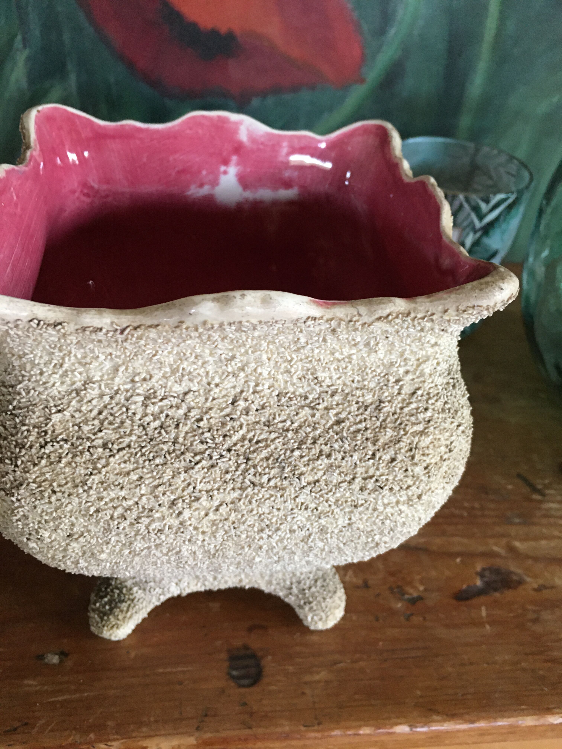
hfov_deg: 48.2
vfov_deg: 61.7
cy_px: 374
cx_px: 281
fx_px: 628
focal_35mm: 29
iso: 160
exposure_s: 1/33
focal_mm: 4.15
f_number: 2.2
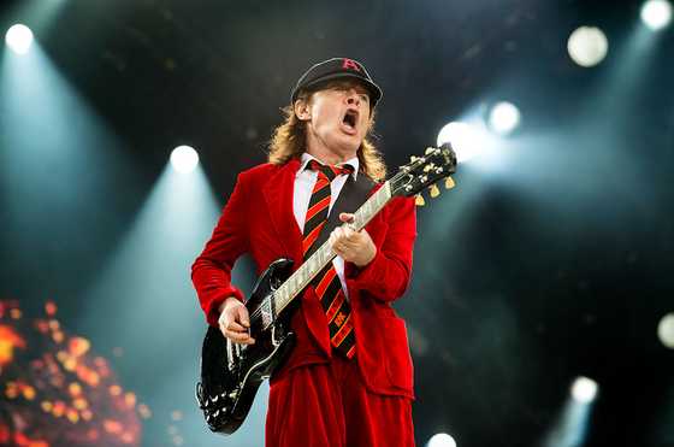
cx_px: 337
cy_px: 224
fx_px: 2522
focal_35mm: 135
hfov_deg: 15.2
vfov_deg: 10.1
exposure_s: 1/800
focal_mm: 135
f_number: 6.3
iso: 800
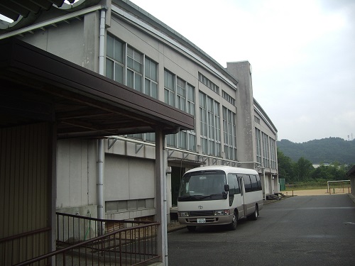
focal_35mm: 35
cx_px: 178
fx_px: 359
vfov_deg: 40.7
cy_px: 133
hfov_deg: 52.6
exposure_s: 1/160
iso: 50
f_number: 2.6
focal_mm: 5.8
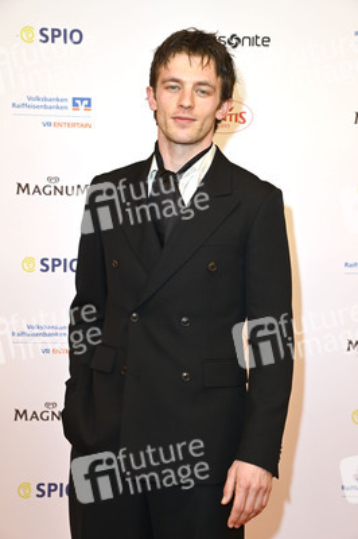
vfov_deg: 27.0
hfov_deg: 18.2
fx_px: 1121
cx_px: 179
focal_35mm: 75
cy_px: 270
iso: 640
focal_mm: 75
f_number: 7.1
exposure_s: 1/200
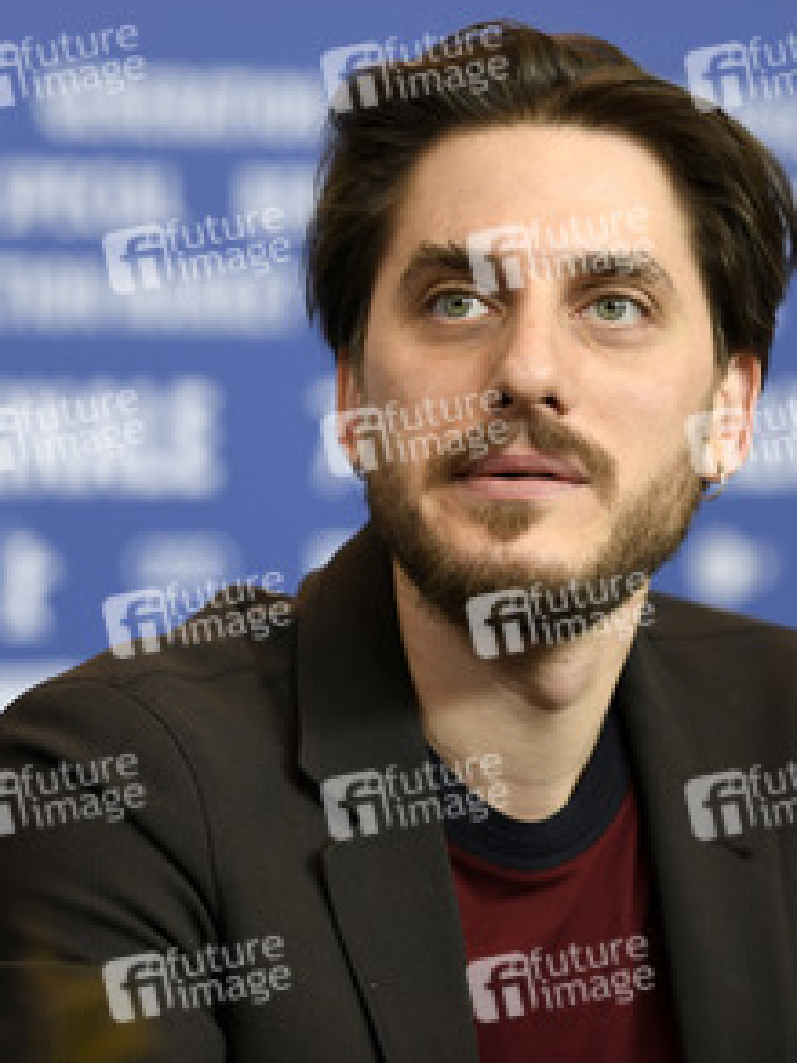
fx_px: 5925
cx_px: 464
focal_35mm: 193
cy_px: 524
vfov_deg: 10.2
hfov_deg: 7.7
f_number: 3.2
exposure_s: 1/200
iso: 800
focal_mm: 130
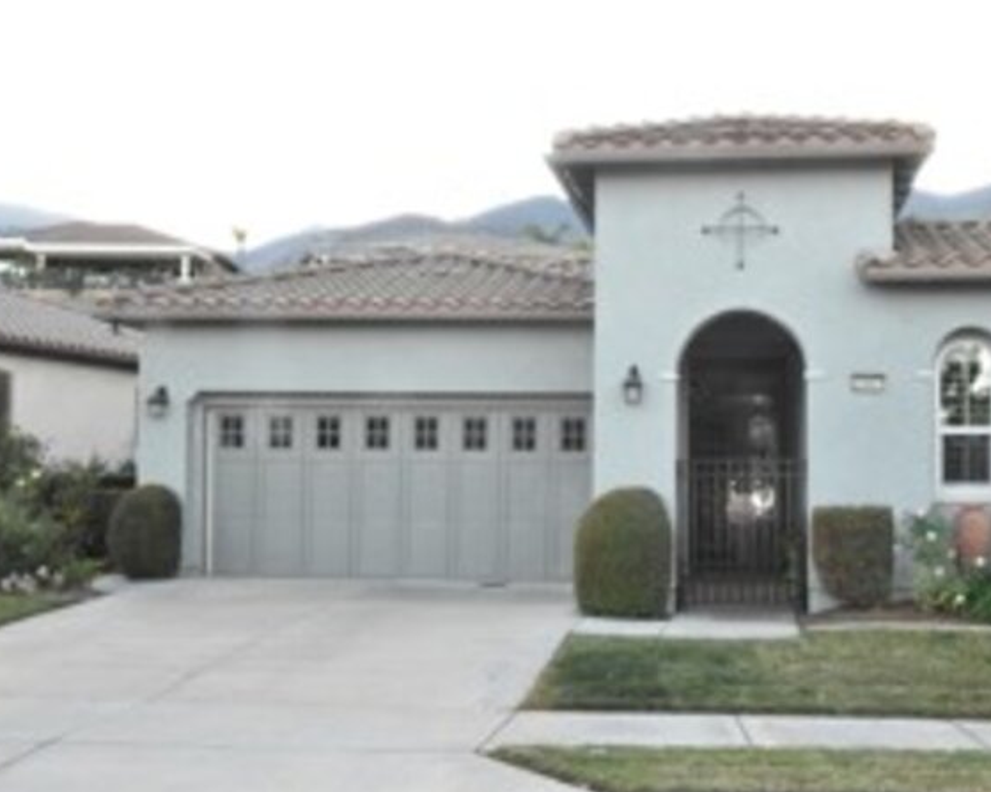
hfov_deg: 38.0
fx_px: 1428
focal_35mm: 49
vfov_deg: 31.0
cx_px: 637
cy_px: 445
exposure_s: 1/80
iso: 6400
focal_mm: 23
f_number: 22
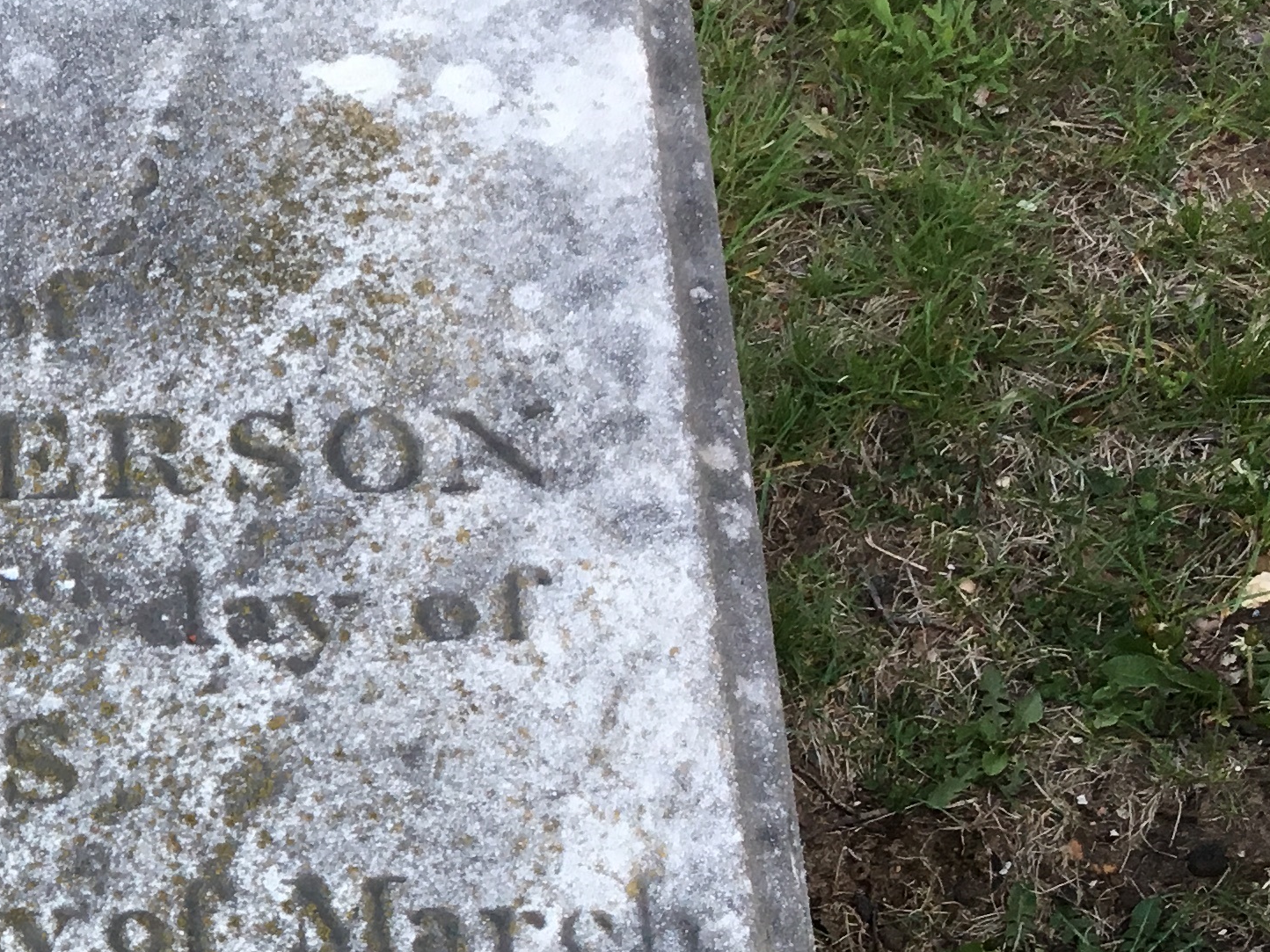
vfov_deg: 17.5
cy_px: 1066
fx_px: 2972
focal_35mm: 81
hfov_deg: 21.7
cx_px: -398
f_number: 2.2
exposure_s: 1/40
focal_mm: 4.15
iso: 25
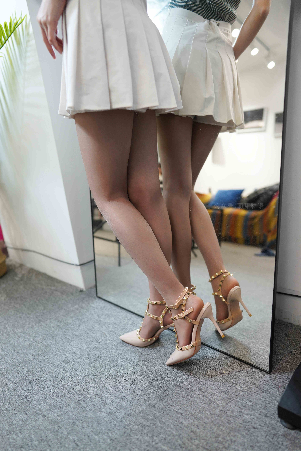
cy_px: 226
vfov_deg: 73.7
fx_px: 301
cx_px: 150
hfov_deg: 53.1
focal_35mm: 24
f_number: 1.8
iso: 800
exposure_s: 1/400
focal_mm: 24
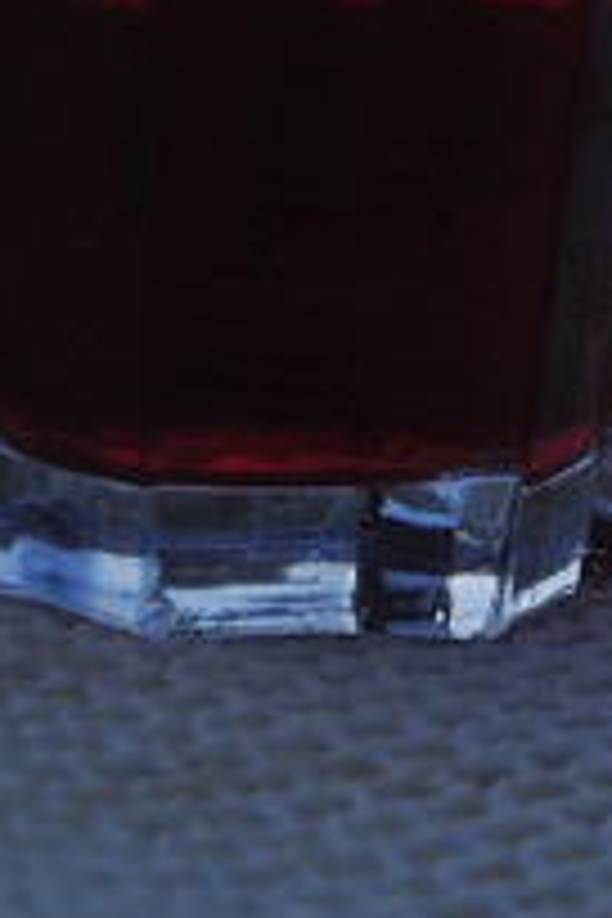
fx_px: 5074
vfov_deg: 10.0
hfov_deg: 6.9
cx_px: 324
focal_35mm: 199
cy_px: -497
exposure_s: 1/160
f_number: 11
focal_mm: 40
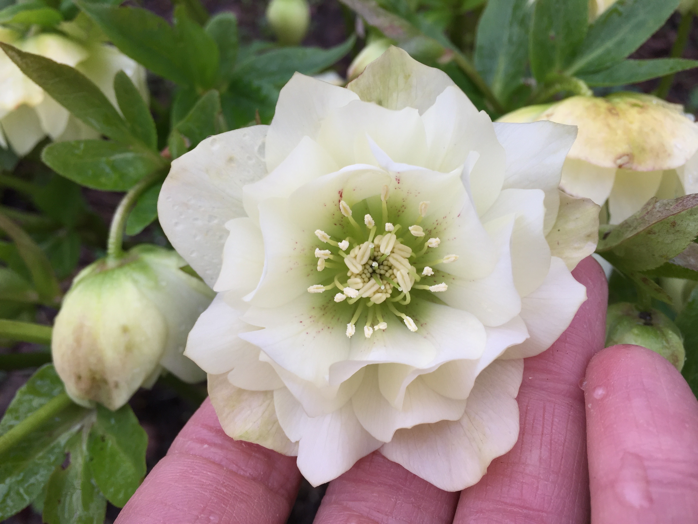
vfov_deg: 48.2
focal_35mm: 29
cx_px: 349
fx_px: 585
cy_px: 262
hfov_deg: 61.7
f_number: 2.2
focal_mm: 4.15
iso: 32
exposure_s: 1/108
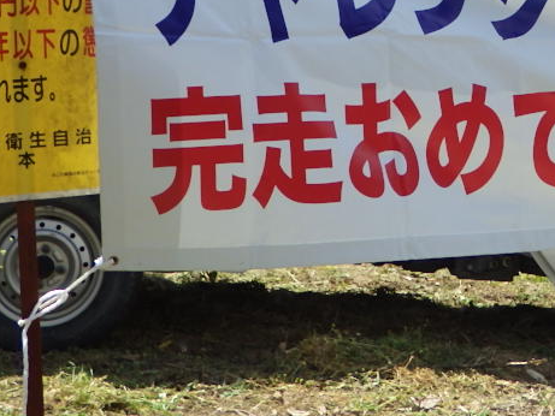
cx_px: 509
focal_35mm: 120
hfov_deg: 16.2
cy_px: 22
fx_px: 1924
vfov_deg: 12.2
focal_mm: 9.6
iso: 125
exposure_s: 1/500
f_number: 4.6
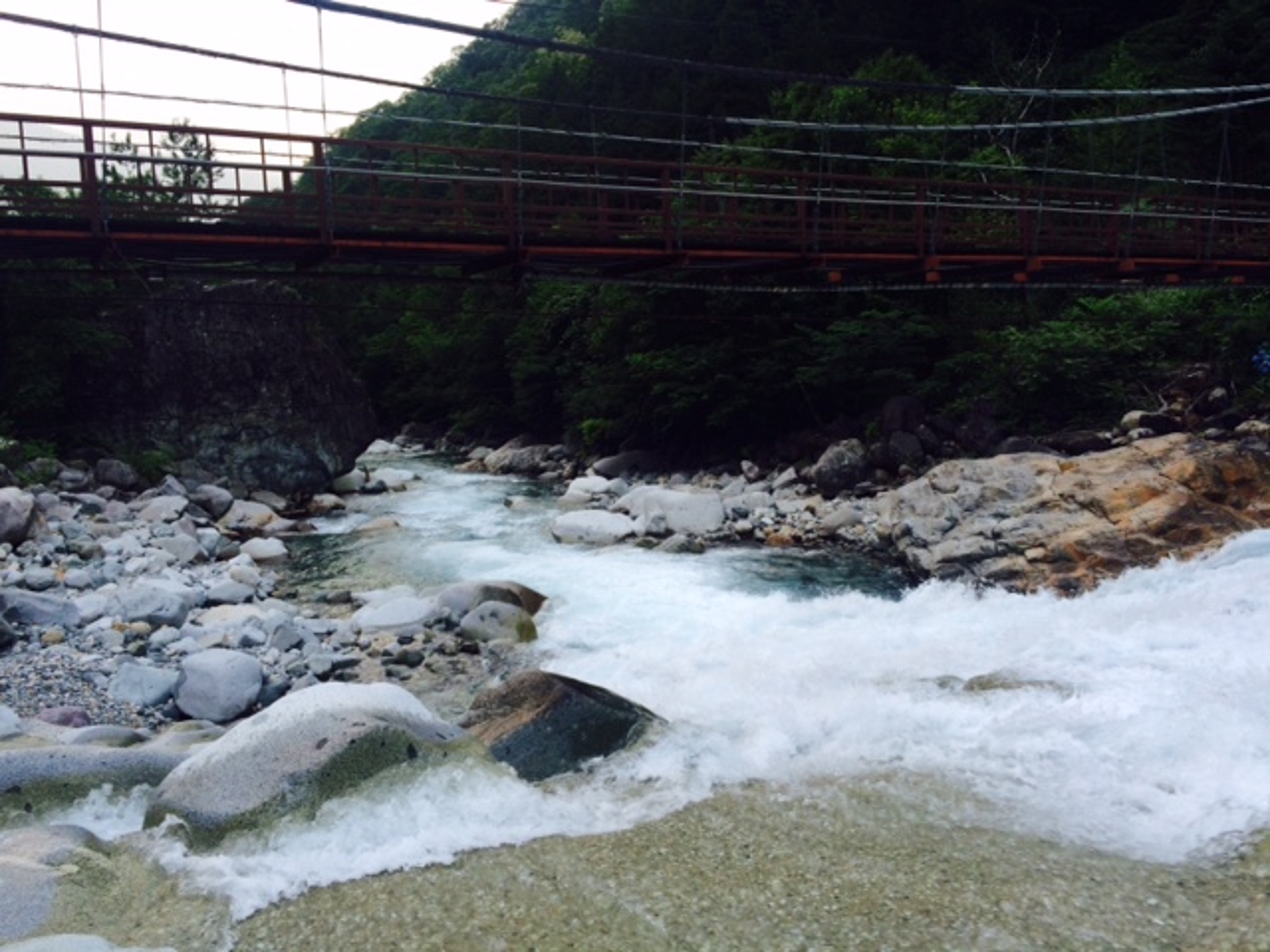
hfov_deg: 61.7
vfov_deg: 48.2
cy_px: 476
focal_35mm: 29
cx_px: 635
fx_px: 1064
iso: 40
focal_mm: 4.15
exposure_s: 1/120
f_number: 2.2
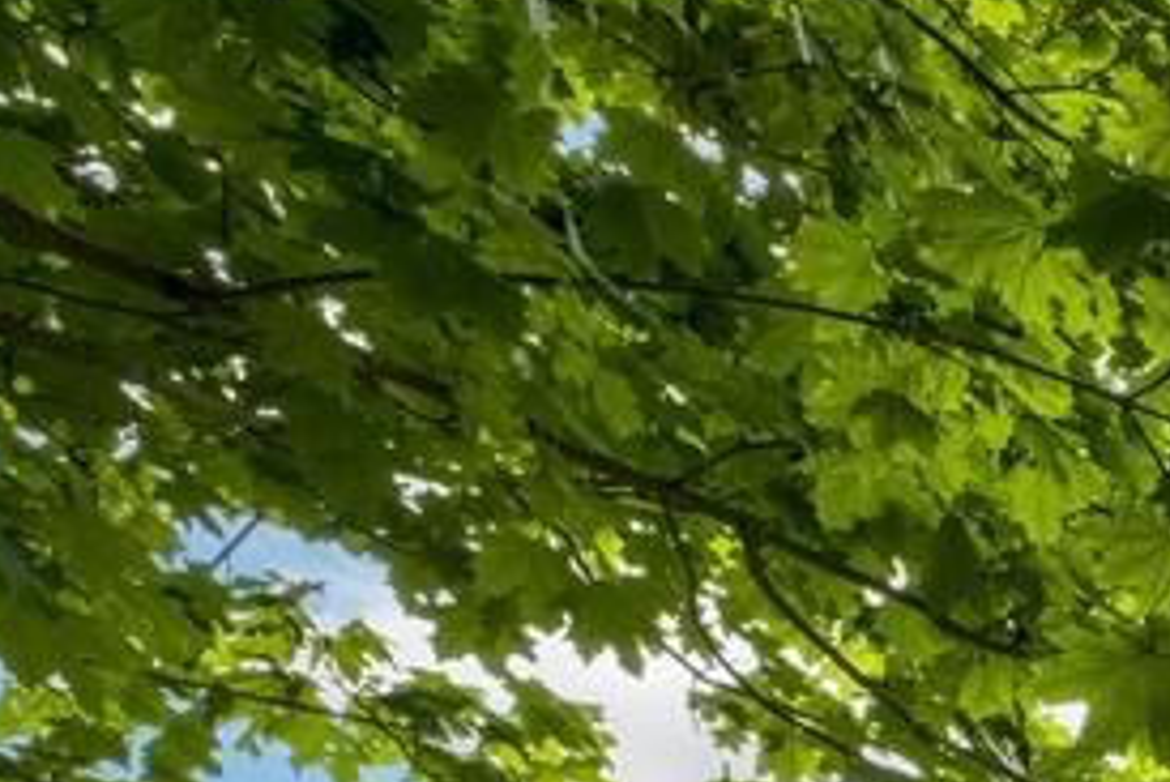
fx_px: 1821
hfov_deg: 21.6
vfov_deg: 18.8
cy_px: 1395
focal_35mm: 56
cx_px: 2135
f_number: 10
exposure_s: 1/640
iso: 200
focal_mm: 10
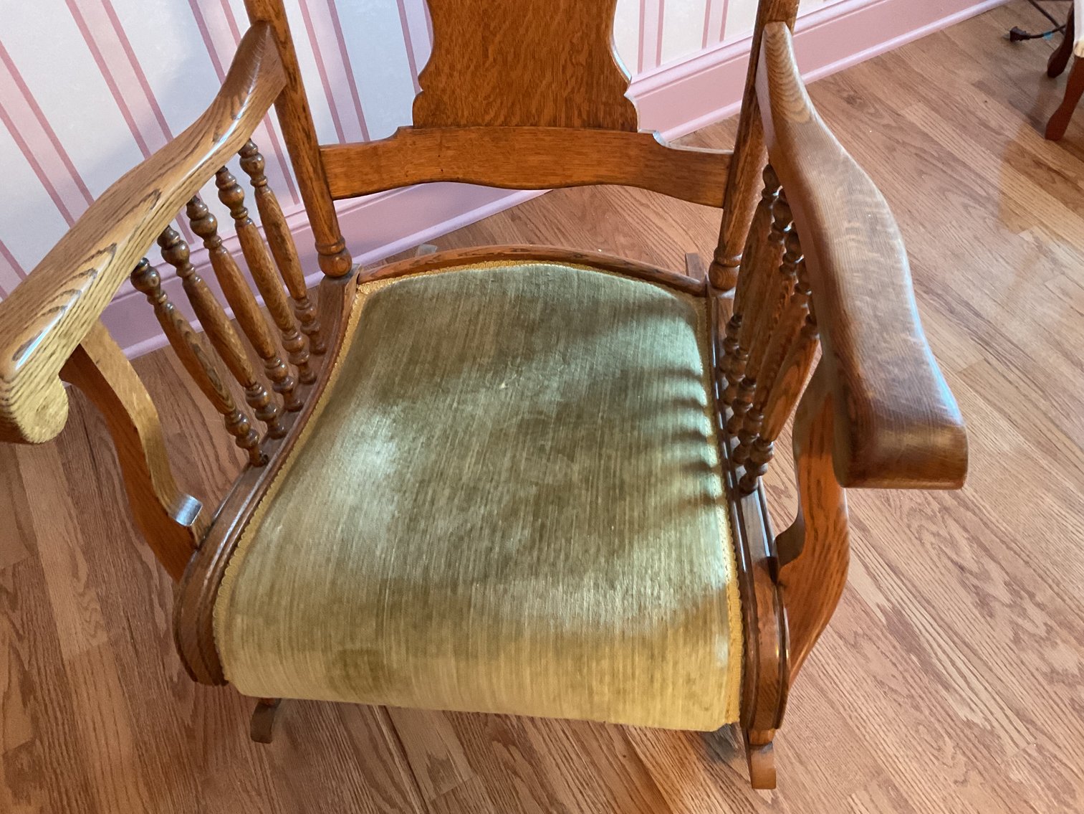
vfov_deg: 48.2
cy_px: 407
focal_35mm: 29
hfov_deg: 61.7
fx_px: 908
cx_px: 542
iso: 320
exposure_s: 1/40
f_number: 1.8
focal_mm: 3
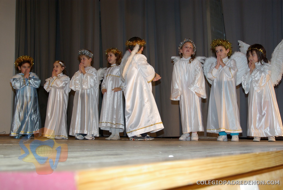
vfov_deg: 30.9
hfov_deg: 44.9
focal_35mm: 44
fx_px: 342
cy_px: 95
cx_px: 142
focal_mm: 29
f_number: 5.6
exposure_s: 1/45
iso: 400
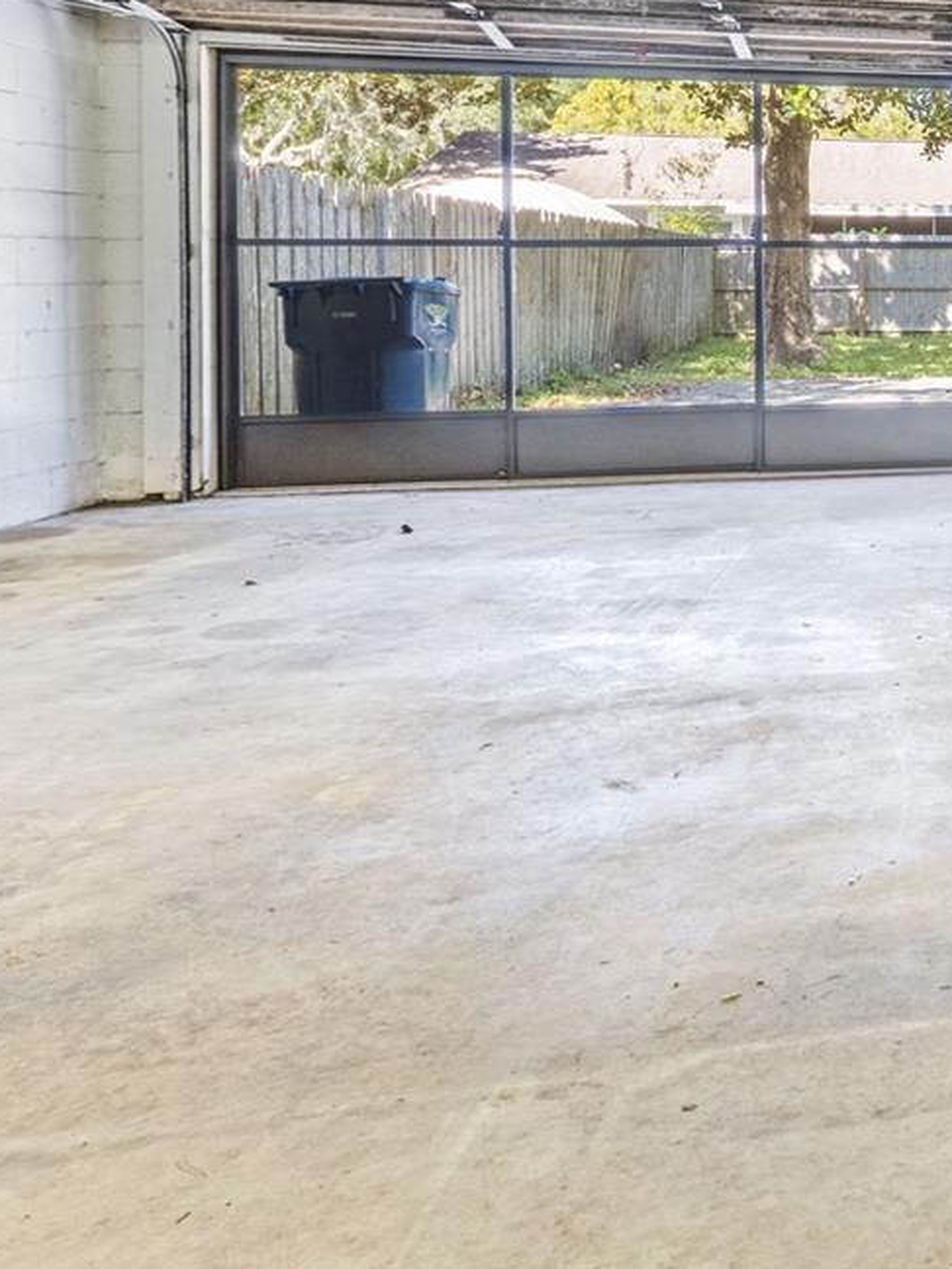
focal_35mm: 39
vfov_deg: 45.6
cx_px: 1338
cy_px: 282
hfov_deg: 27.9
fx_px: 1437
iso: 250
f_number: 9
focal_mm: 11
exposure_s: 1/125
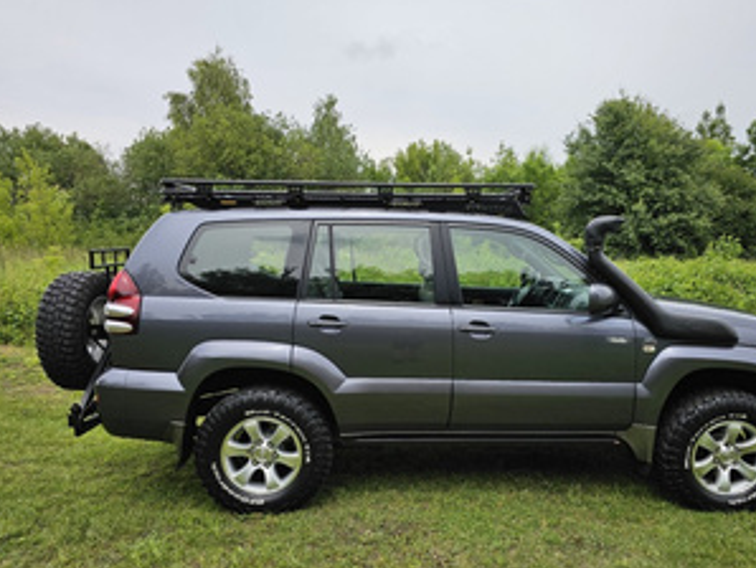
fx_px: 590
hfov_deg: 65.0
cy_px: 318
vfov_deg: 51.3
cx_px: 426
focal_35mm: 27
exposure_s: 1/1170
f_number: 1.7
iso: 20
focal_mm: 6.3
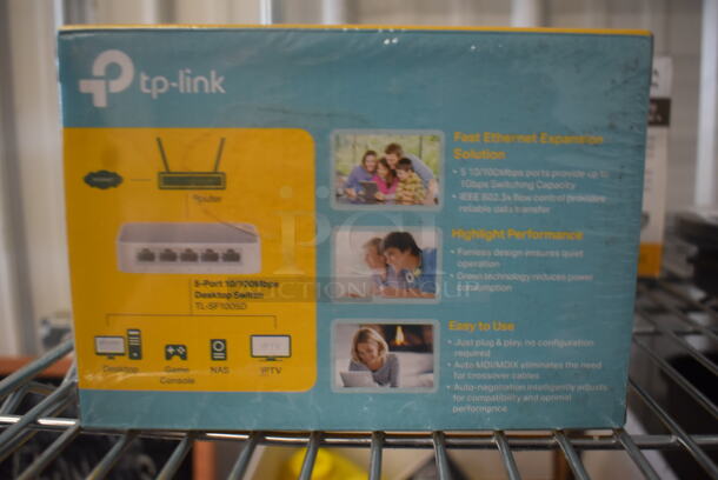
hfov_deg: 59.4
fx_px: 629
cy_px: 240
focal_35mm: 32
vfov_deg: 41.8
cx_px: 359
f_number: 3.8
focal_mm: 21
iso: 1000
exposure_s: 1/125
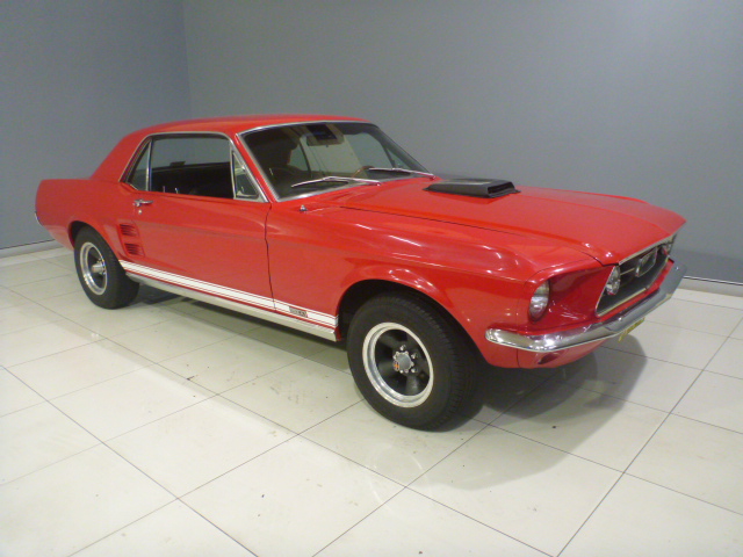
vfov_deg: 49.7
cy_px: 278
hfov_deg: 63.4
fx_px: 601
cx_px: 372
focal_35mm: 28
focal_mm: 4.9
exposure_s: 1/40
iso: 400
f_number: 3.3
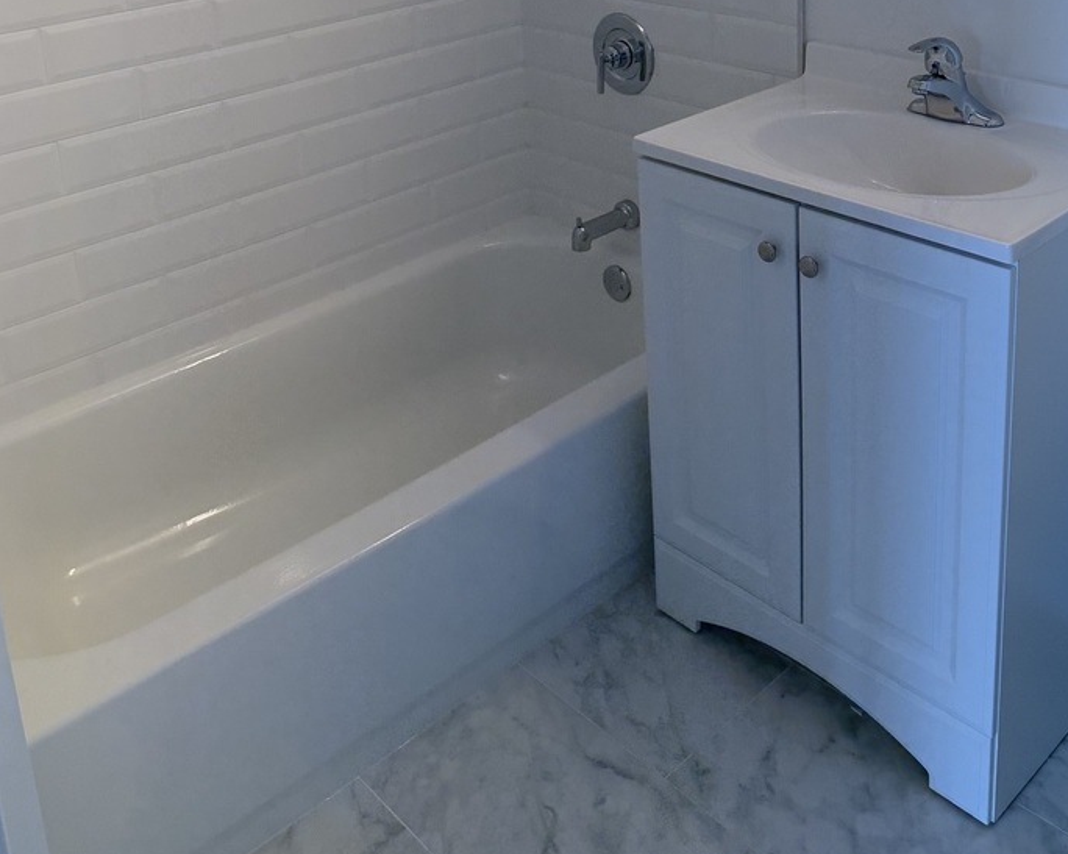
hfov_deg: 49.0
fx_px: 1169
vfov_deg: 36.5
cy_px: 22
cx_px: 581
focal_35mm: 37
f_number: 1.78
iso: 125
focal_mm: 6.76
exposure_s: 1/213
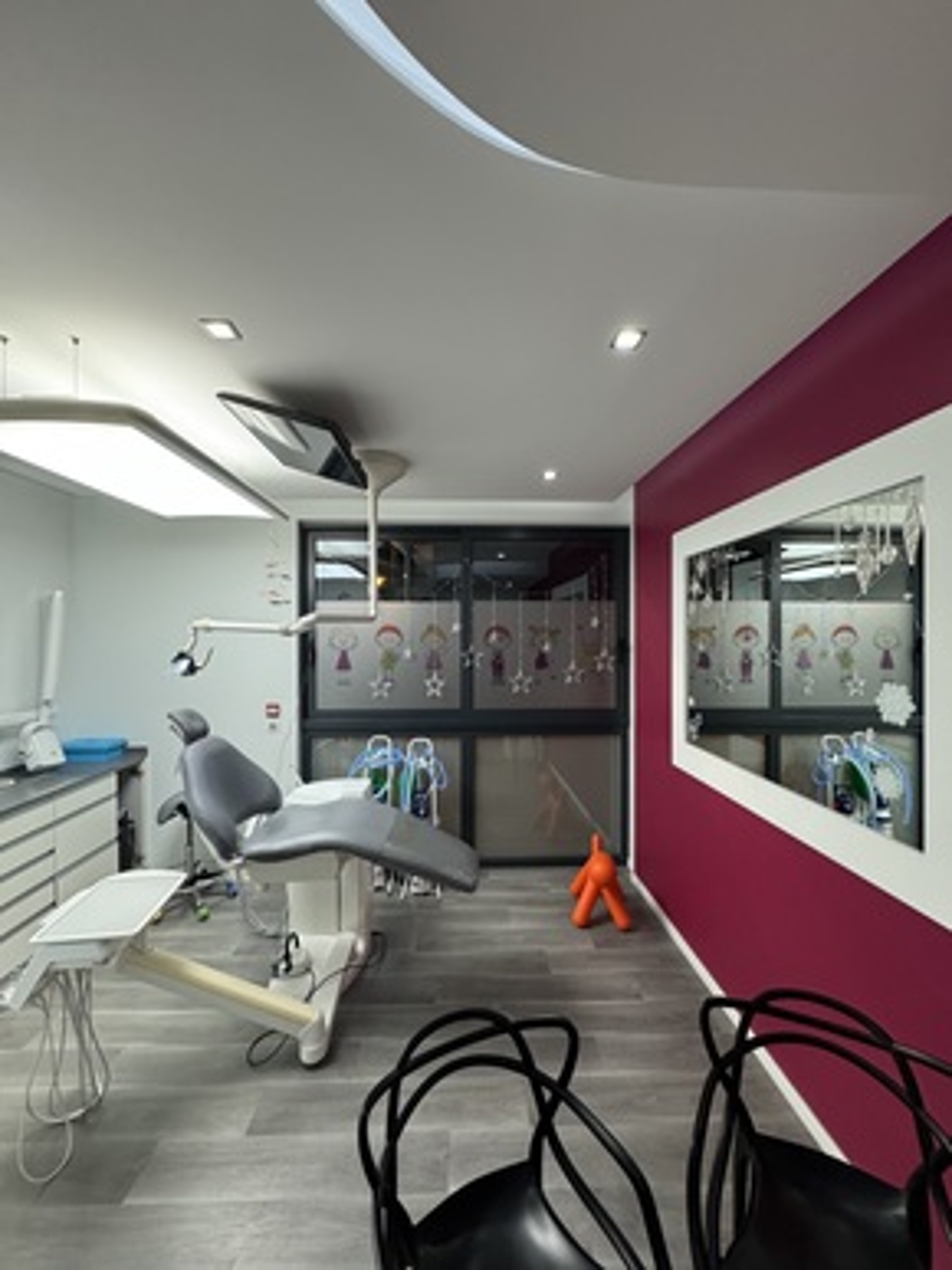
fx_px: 514
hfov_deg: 85.6
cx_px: 476
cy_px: 635
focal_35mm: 14
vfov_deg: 102.1
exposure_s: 1/100
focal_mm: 2.22
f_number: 2.2
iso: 320
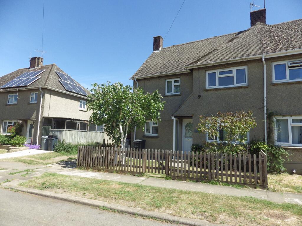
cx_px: 151
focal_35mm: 22
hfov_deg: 76.4
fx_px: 192
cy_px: 113
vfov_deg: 61.1
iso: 100
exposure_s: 1/800
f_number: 3.1
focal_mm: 4
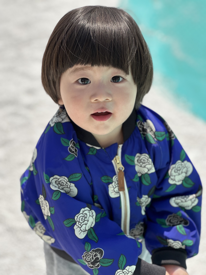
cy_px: 138
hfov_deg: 19.1
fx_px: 611
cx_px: 103
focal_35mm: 77
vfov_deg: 25.3
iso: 32
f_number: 2.8
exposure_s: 1/579
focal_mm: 9
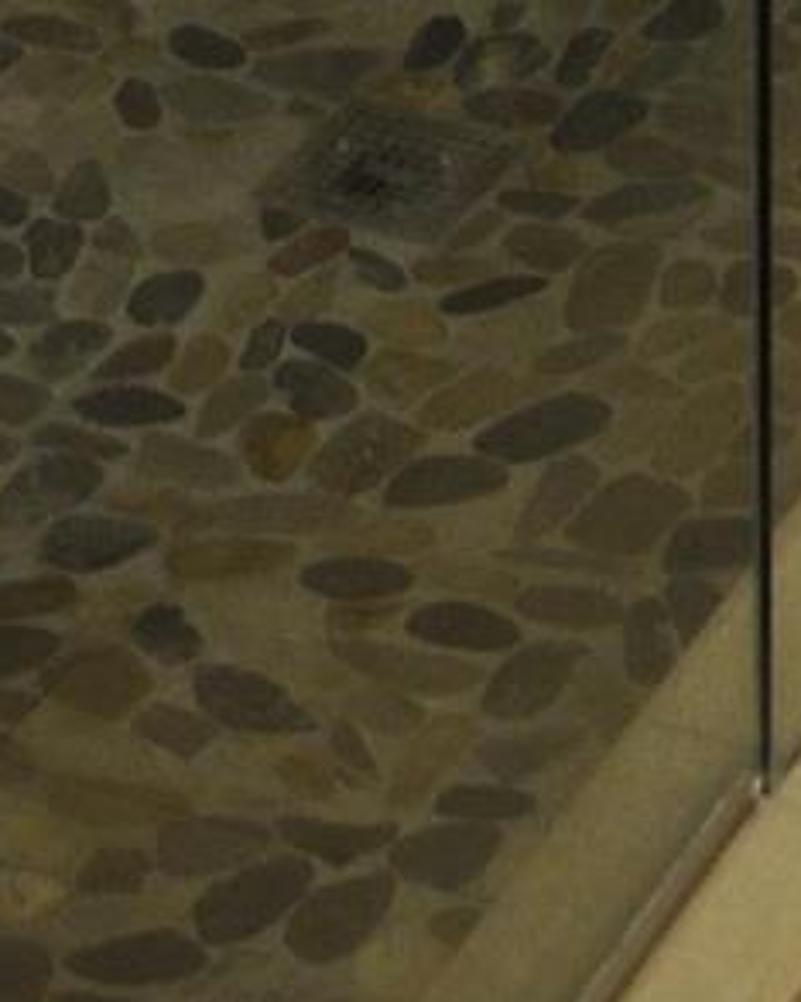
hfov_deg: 4.4
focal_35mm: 354
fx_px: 10501
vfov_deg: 5.2
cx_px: 1051
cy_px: -1860
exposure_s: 1/60
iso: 450
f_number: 4
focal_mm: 32
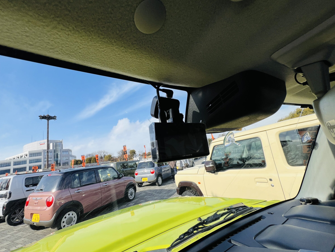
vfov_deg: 85.7
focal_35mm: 14
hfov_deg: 102.0
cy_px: 126
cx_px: 159
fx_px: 135
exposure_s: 1/1155
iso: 32
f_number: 1.8
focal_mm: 1.57
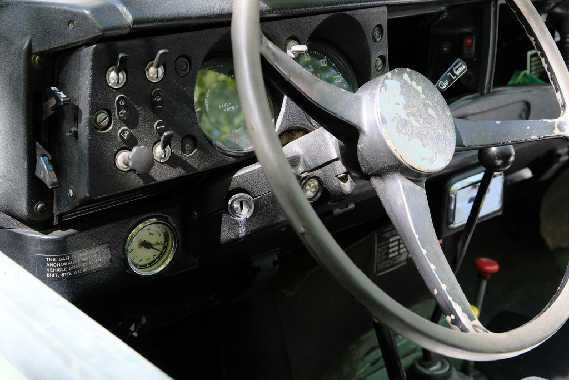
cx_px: 284
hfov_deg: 41.9
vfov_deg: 28.7
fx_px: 743
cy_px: 190
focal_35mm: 47
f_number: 5.6
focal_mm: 31
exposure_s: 1/125
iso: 640
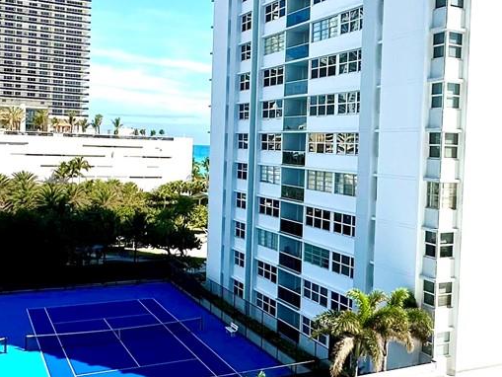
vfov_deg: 32.8
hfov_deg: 42.2
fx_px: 638
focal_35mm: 44
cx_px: 344
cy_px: 165
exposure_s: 1/4464
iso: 40
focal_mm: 2.22
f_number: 2.2
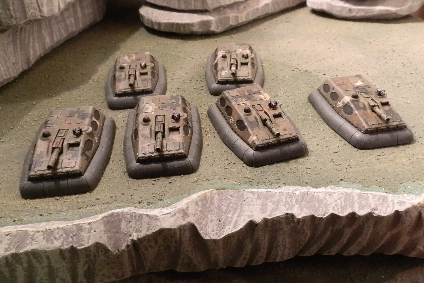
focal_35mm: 31
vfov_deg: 42.2
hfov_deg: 60.3
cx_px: 221
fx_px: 365
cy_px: 122
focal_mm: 5
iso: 400
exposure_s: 1/60
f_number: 3.1
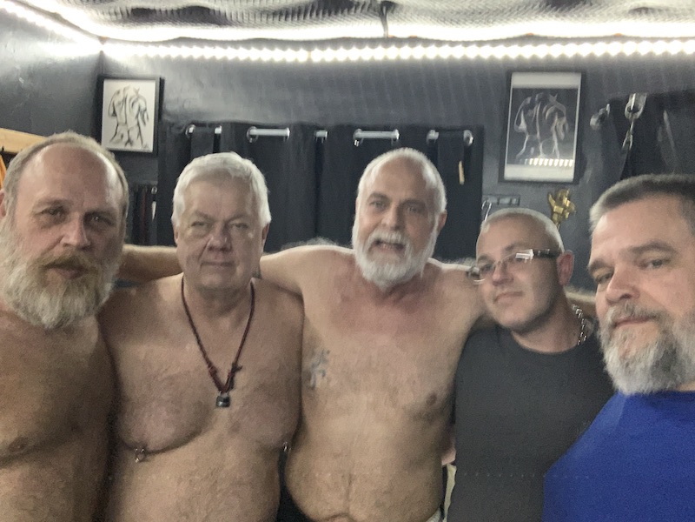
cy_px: 261
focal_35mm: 32
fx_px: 642
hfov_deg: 56.8
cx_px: 348
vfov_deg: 44.2
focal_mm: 2.87
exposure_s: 1/29
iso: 400
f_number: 2.2
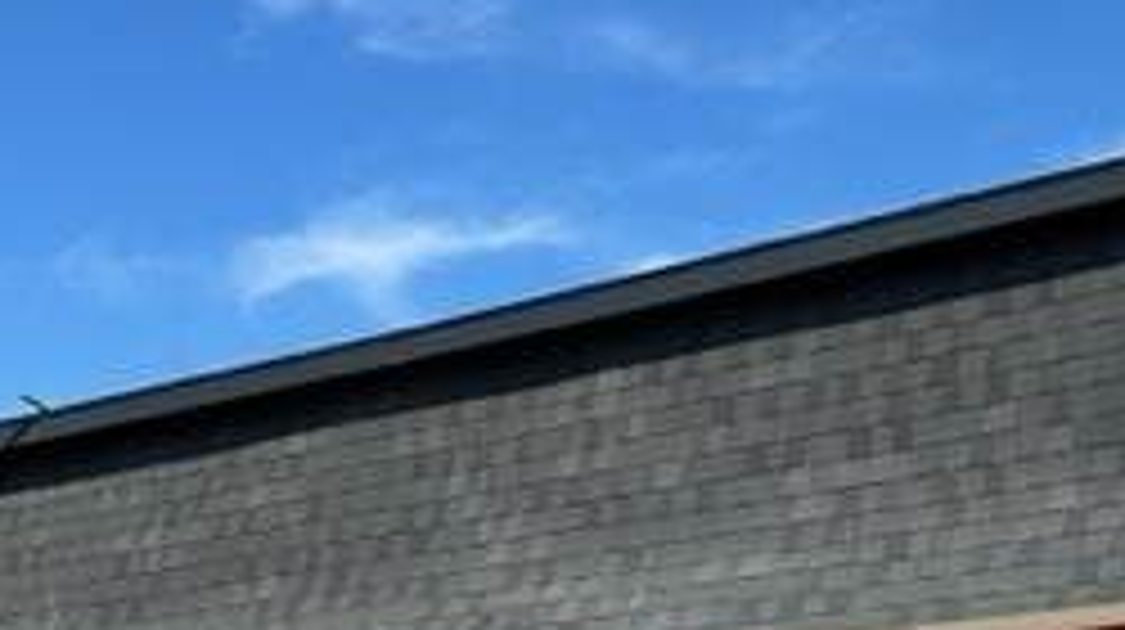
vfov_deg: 17.1
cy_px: 756
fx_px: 1997
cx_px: 486
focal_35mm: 67
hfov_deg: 31.4
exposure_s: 1/3597
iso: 80
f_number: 1.78
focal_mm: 6.86
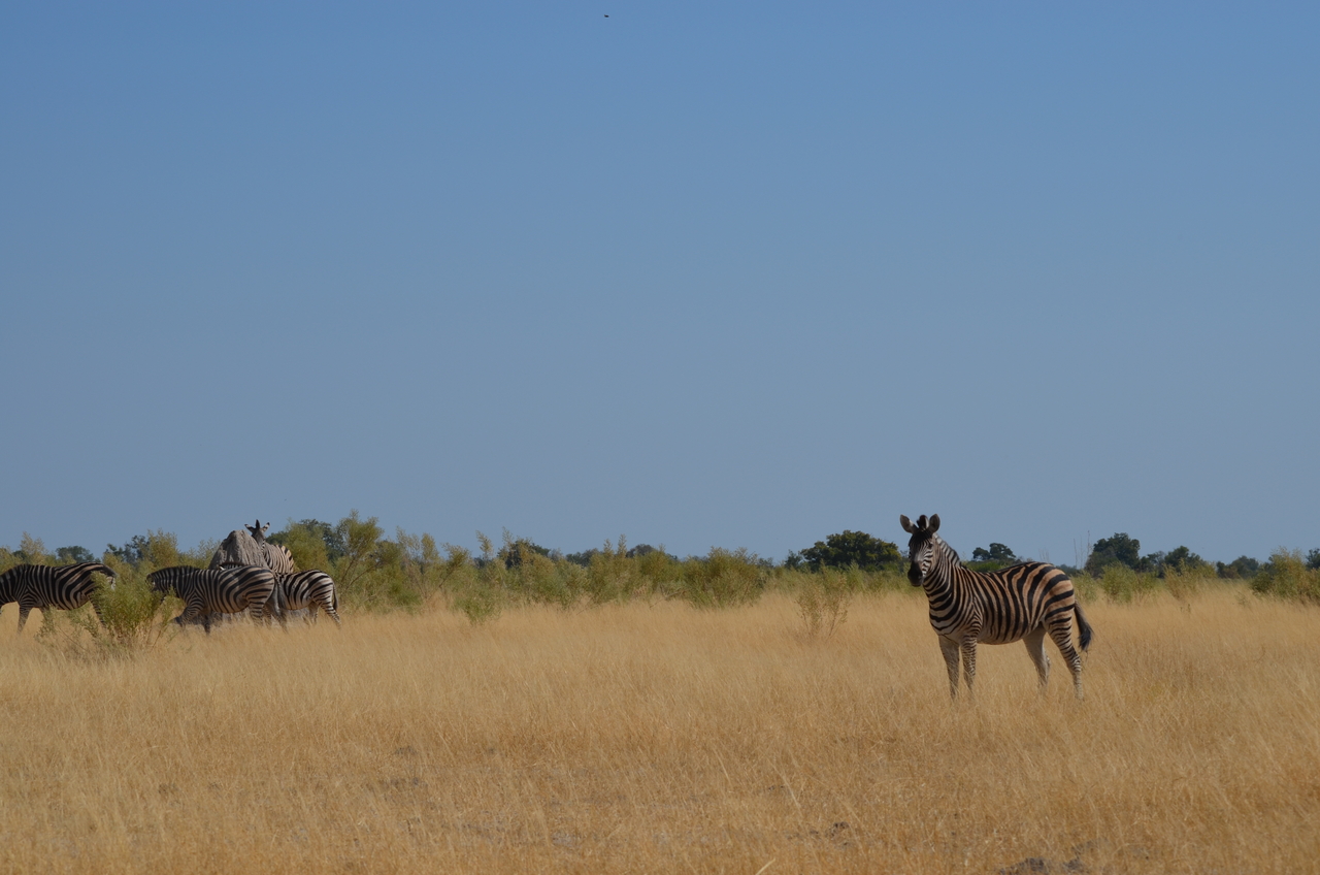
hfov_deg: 19.0
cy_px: 438
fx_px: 3952
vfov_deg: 12.6
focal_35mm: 108
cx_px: 660
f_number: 10
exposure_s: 1/400
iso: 100
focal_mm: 72
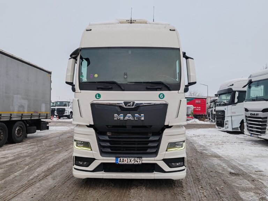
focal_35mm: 27
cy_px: 100
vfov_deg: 51.4
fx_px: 209
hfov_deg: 65.3
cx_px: 134
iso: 160
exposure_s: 1/100
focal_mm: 6.12
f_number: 1.9
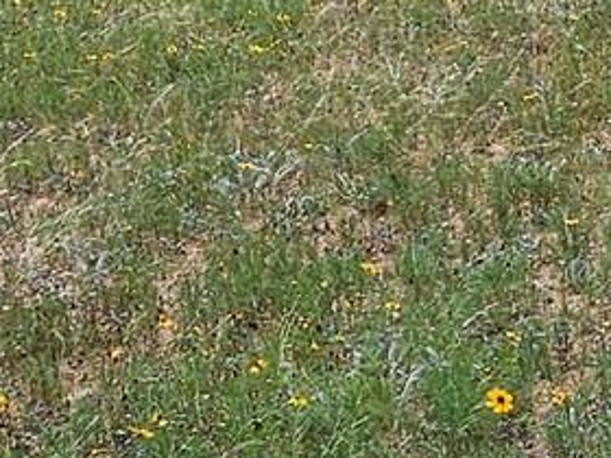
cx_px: 1346
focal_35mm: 168
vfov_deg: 8.8
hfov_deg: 10.5
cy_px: 31
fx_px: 2965
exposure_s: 1/2094
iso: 25
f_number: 1.8
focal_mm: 5.4
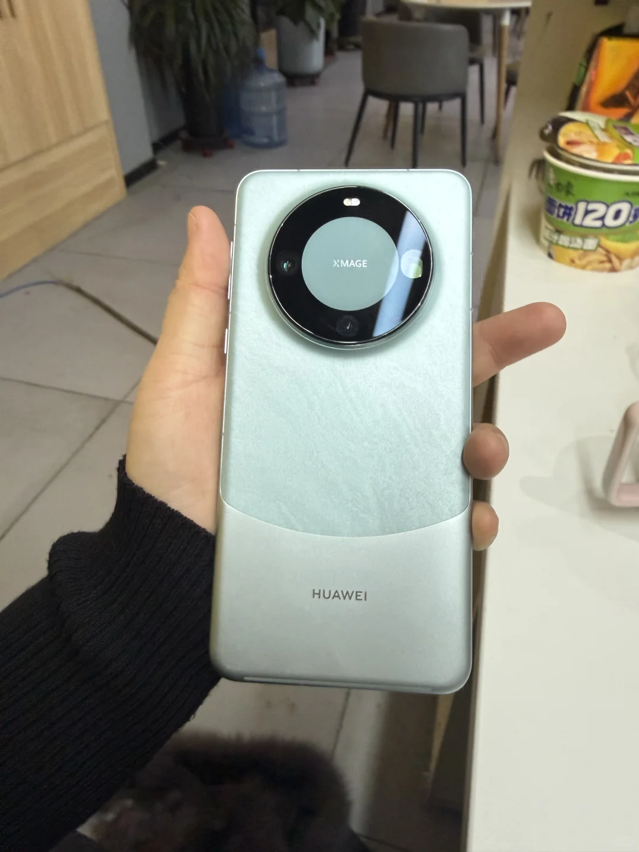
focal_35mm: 24
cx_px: 320
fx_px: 591
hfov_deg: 56.8
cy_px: 426
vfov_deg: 71.6
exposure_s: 1/99
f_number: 2.2
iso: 200
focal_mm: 2.22
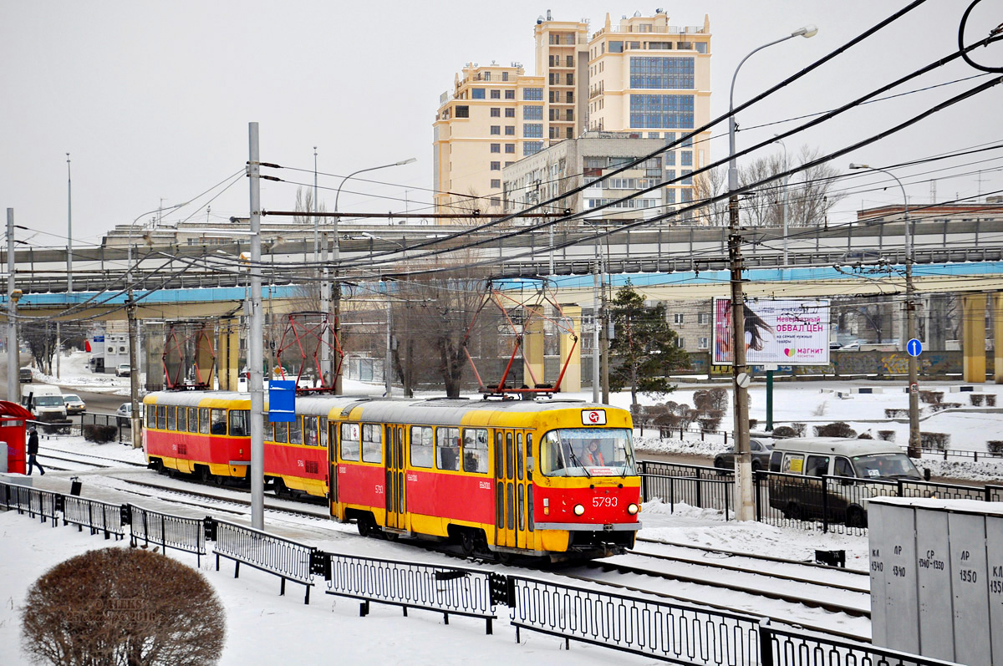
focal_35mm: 72
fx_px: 2004
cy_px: 333
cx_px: 502
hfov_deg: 28.1
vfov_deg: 18.9
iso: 200
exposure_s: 1/250
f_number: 5.6
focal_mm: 48
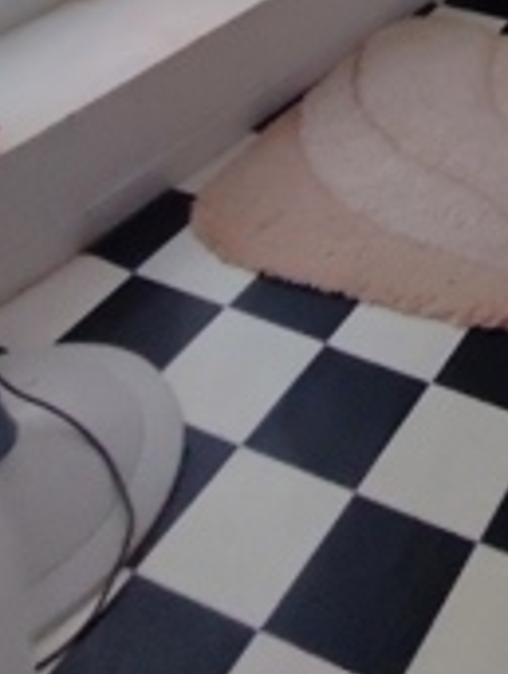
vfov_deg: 27.8
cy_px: -227
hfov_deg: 22.5
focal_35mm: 56
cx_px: 717
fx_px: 1092
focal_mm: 1.65
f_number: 2.2
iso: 210
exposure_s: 1/33
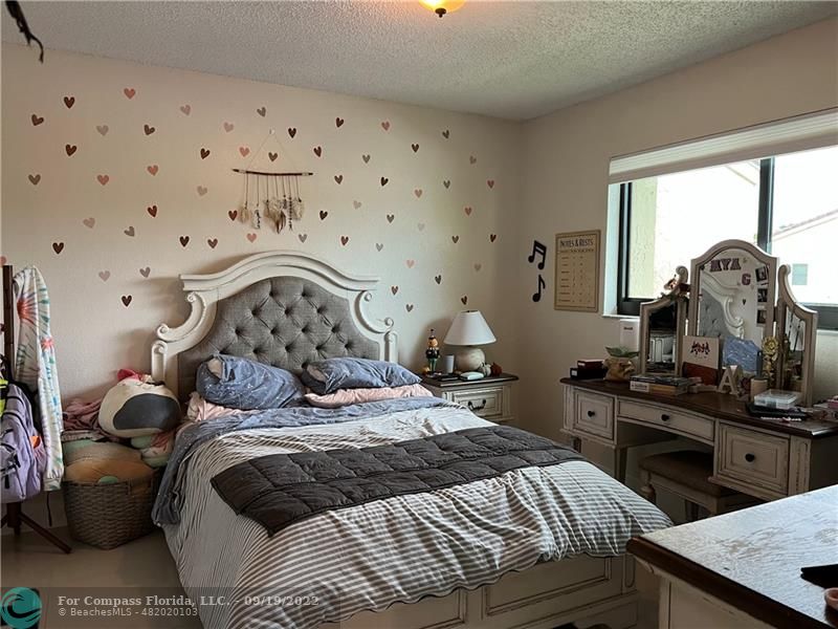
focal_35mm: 26
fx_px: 629
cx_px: 419
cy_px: 314
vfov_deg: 53.1
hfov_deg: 67.3
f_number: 1.5
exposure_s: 1/60
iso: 200
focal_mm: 5.7
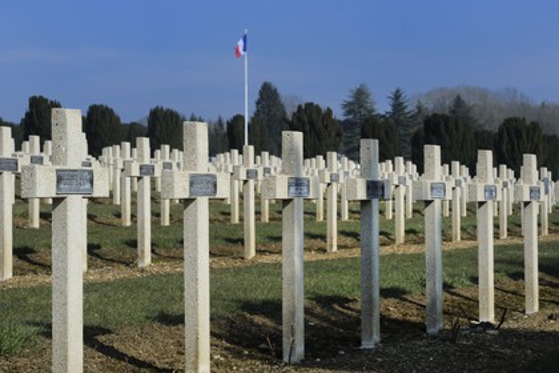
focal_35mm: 122
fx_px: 1894
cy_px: 186
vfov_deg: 11.2
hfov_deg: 16.8
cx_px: 280
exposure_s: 1/200
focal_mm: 122
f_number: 14
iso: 200
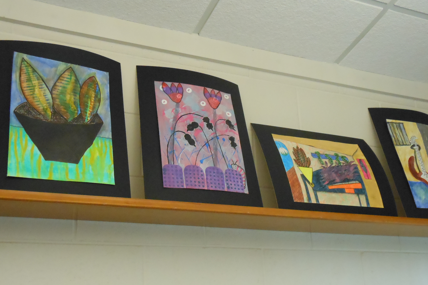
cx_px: 221
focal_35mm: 48
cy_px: 137
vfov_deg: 28.1
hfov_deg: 41.1
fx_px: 571
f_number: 3.8
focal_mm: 7.7
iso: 800
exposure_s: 1/50
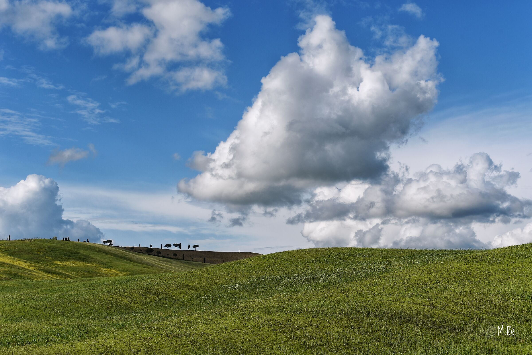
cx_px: 266
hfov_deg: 28.8
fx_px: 1035
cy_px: 178
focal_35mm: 70
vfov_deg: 19.5
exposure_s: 1/500
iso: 100
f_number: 8
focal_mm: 70
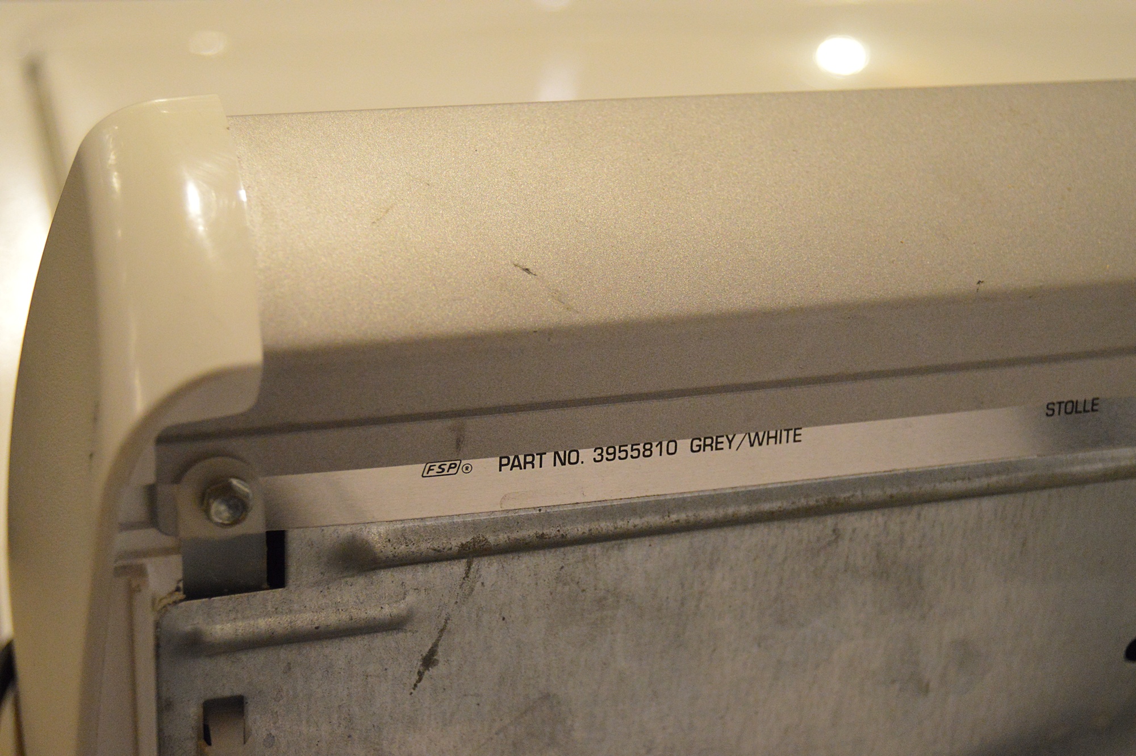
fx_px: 1797
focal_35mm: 57
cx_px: 568
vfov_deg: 23.7
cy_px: 378
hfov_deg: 35.1
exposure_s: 1/50
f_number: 4.8
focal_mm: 38
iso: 3200
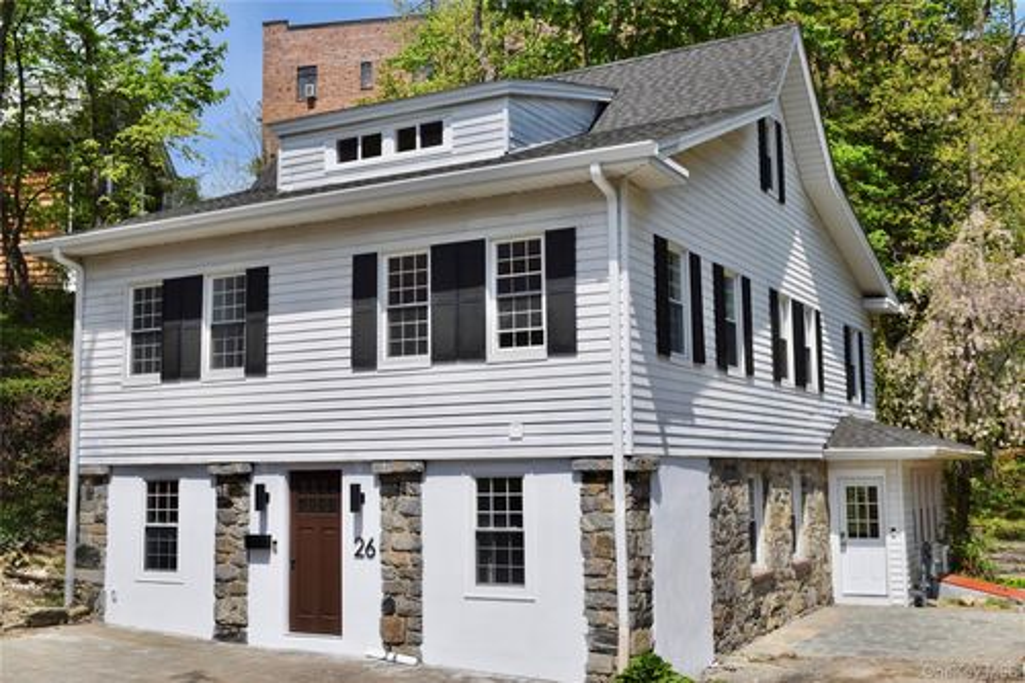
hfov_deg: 47.9
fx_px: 1153
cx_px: 512
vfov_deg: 33.0
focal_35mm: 40
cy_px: 342
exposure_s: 1/500
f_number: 11
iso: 200
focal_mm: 27
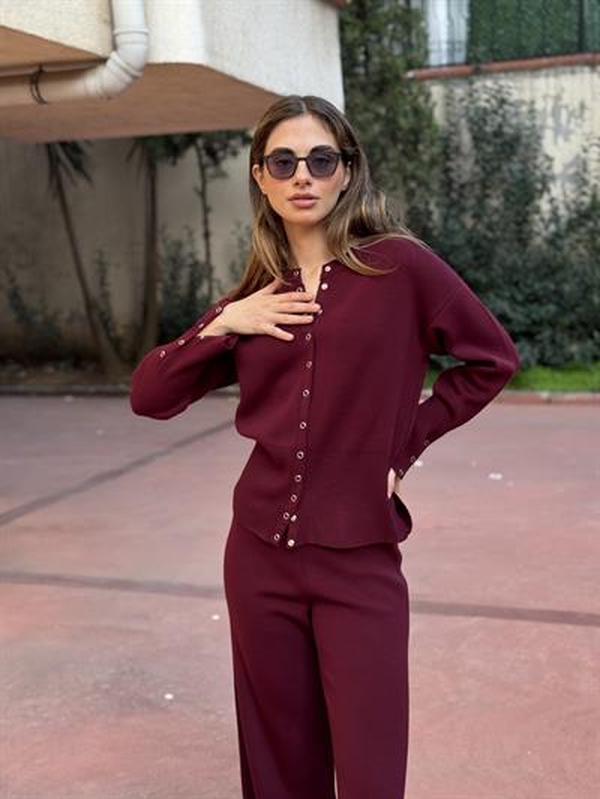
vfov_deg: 39.6
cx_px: 300
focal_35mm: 48
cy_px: 400
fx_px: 1109
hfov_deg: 30.3
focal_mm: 6.76
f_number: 1.78
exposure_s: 1/627
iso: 64
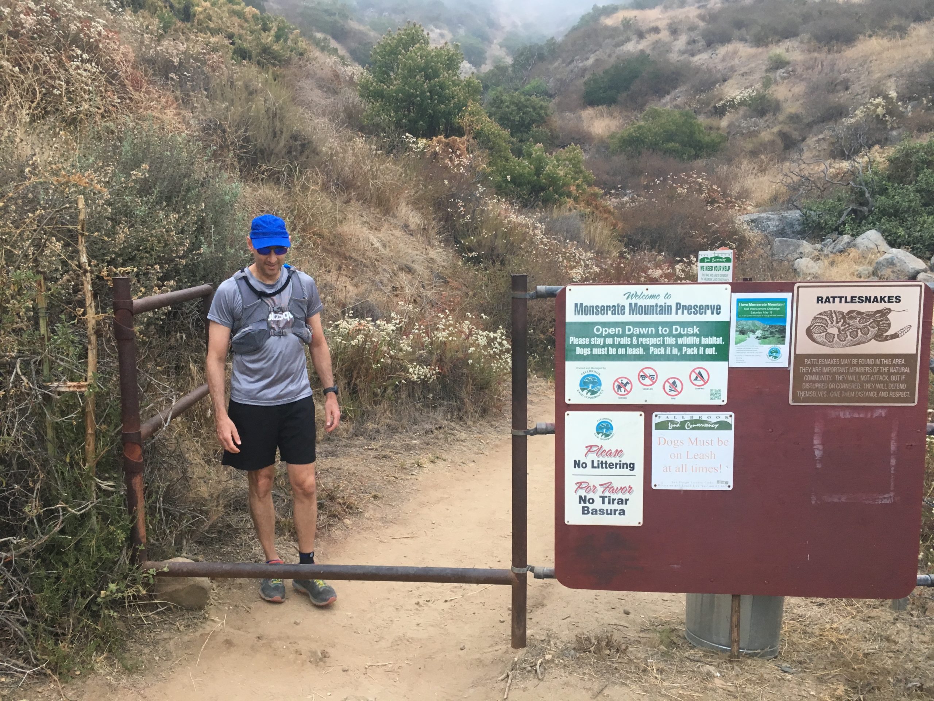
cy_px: 350
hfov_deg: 61.7
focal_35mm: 29
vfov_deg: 48.2
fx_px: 782
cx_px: 467
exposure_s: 1/30
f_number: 2.2
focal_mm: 4.15
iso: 40
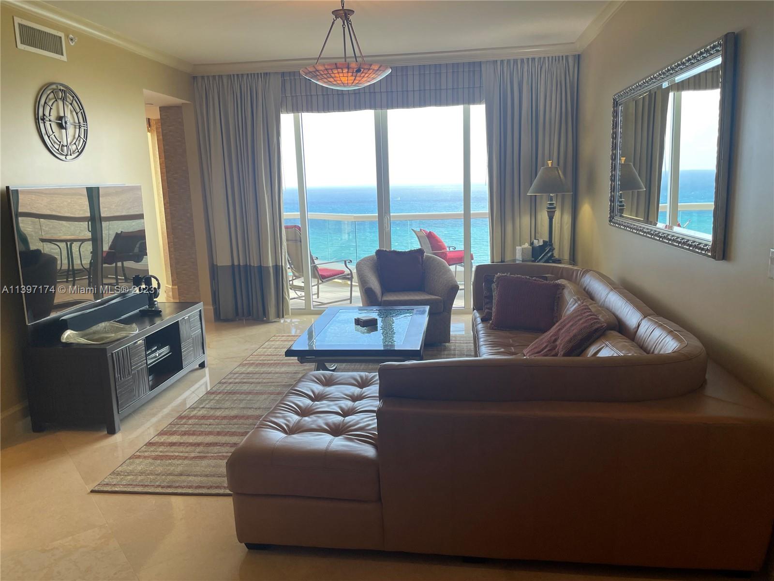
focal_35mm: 26
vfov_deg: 53.1
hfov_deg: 67.3
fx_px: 581
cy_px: 290
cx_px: 387
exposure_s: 1/120
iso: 50
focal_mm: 4.2
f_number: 1.6
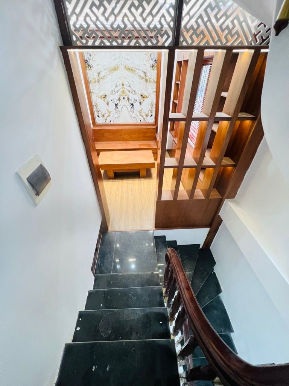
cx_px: 144
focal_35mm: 13
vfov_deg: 106.2
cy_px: 193
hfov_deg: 89.9
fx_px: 145
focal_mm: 1.57
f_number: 1.8
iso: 200
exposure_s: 1/50
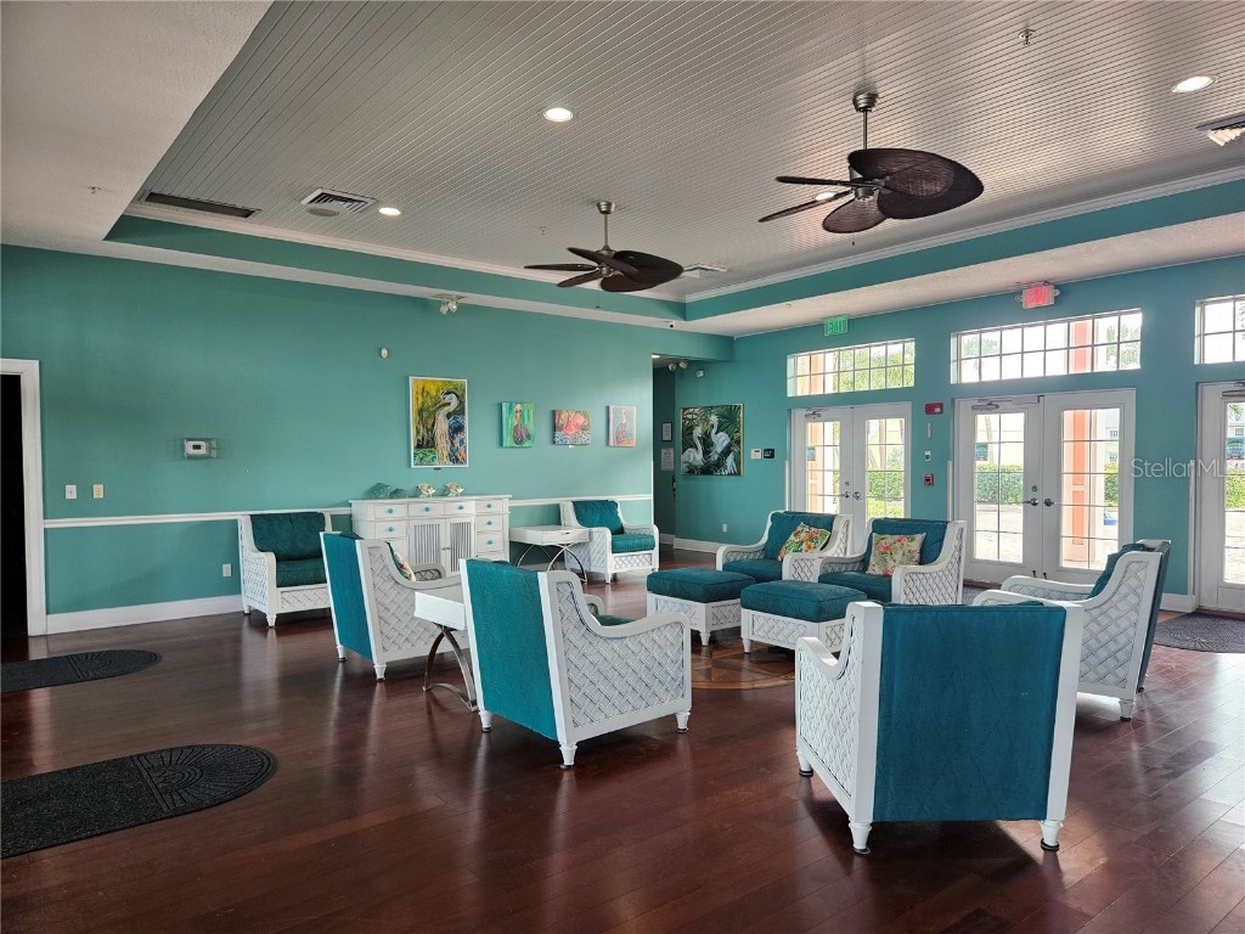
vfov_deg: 58.9
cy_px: 467
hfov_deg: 73.9
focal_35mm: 23
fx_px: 827
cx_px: 622
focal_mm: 5.4
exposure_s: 1/120
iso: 160
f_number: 1.8
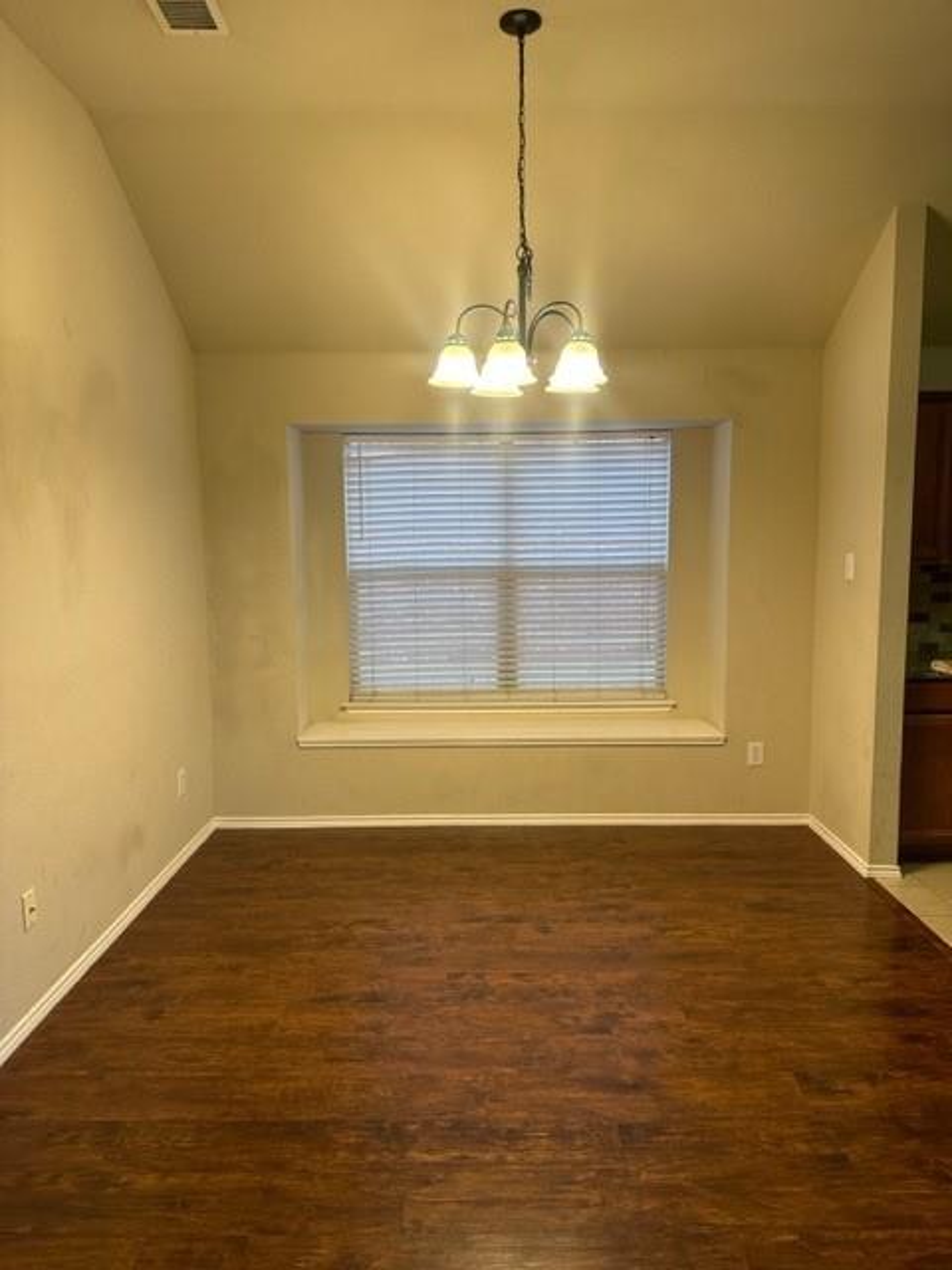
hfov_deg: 56.8
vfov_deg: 71.6
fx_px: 880
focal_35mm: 24
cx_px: 476
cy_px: 635
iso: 200
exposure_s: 1/60
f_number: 1.78
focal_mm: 6.86
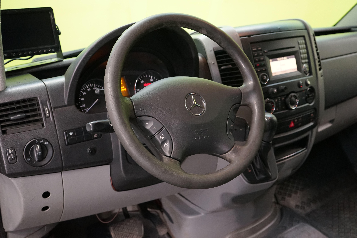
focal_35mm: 39
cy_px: 119
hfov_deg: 49.6
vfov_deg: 34.2
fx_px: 387
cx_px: 178
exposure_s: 1/50
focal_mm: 39
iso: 3200
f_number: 5.6
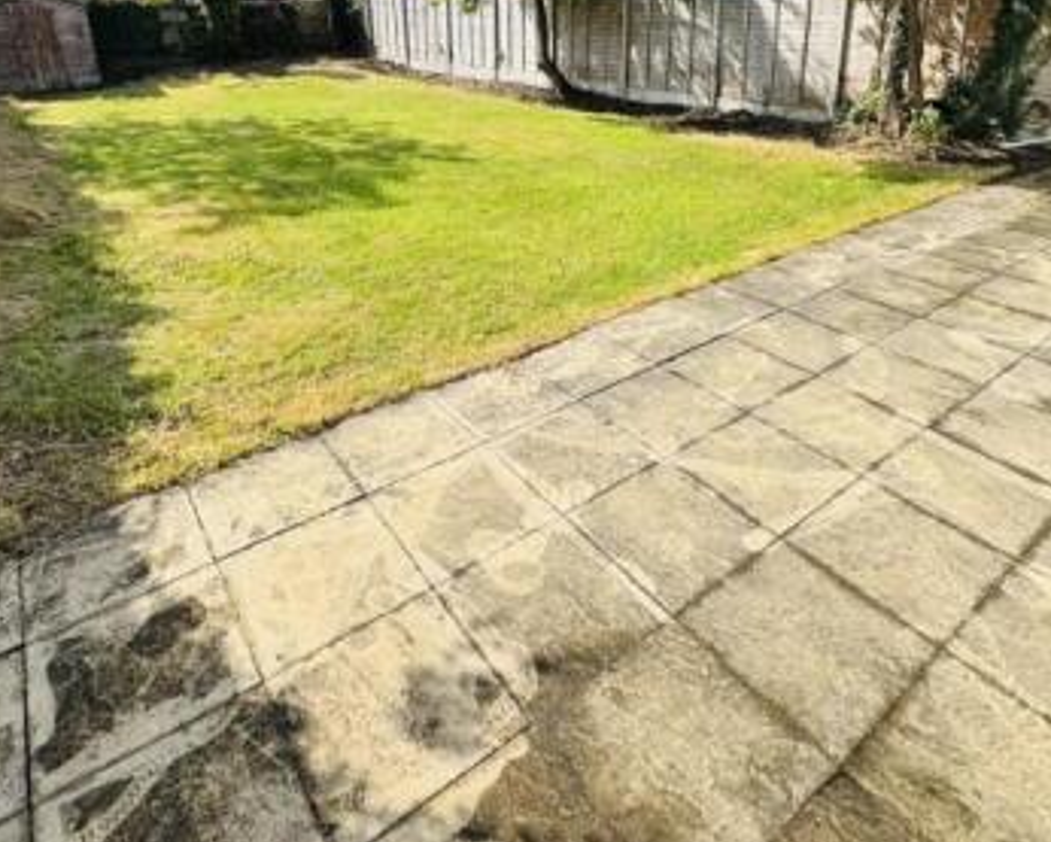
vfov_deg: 57.3
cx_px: 529
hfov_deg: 72.6
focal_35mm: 23
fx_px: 716
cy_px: 193
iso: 40
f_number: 2.2
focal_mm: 2.22
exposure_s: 1/1198
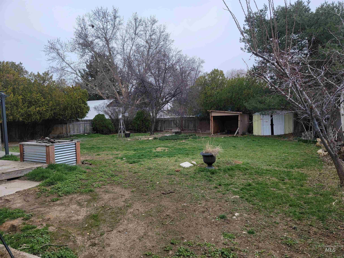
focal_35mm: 24
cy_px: 129
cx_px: 172
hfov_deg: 71.6
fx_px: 239
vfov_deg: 56.8
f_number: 1.8
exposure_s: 1/696
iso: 16
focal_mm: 6.7
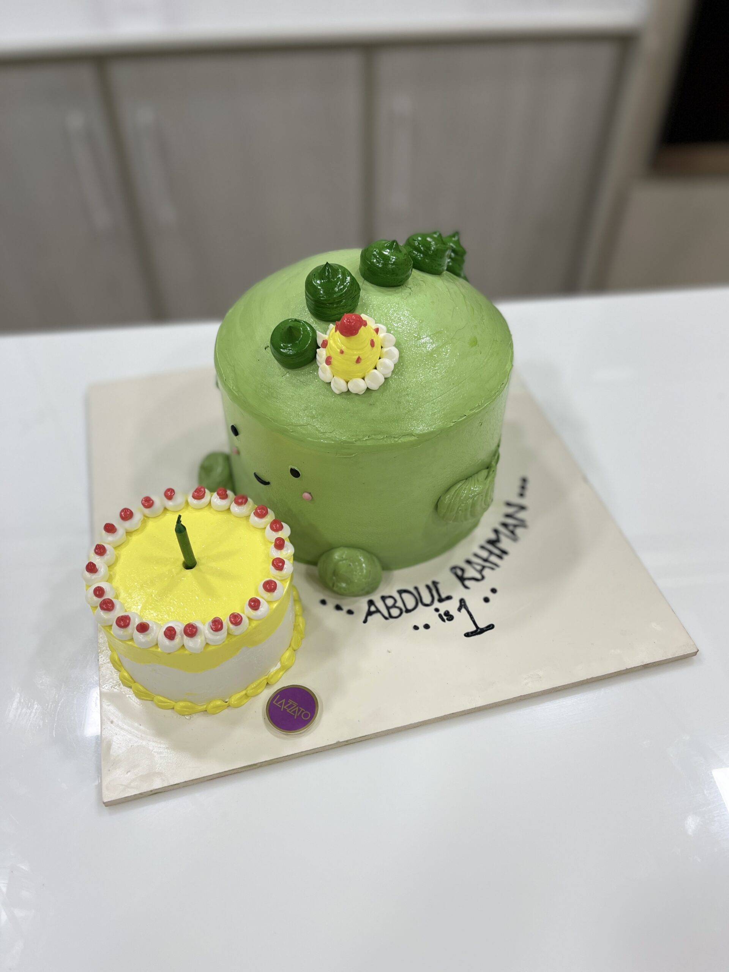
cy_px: 486
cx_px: 364
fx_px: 730
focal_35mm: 26
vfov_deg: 67.3
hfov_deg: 53.1
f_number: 1.6
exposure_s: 1/100
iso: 40
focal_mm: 5.1
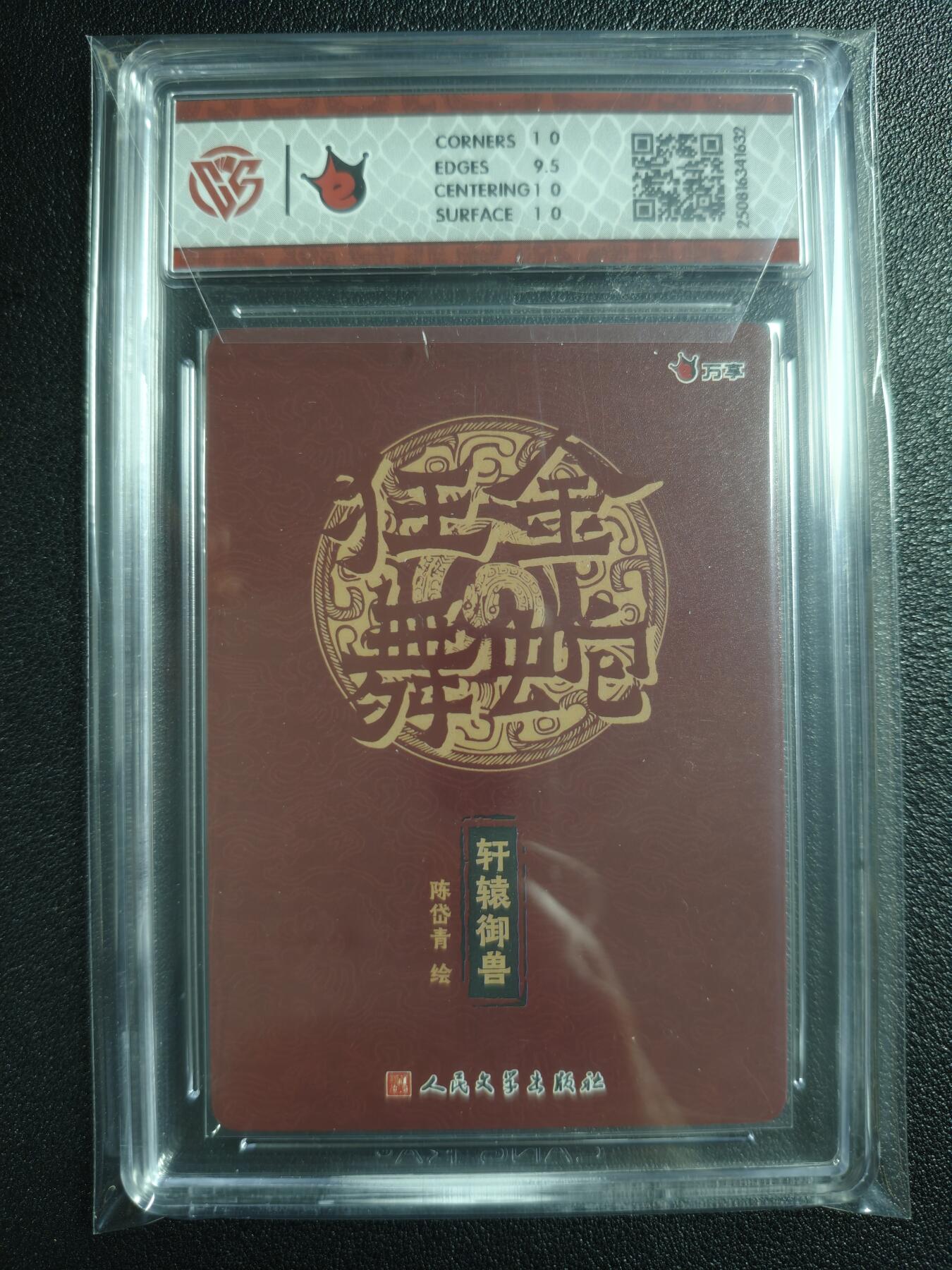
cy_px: 635
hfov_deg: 53.1
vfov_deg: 67.3
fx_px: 953
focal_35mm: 26
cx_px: 476
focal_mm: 4.94
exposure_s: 1/50
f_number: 1.5
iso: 400
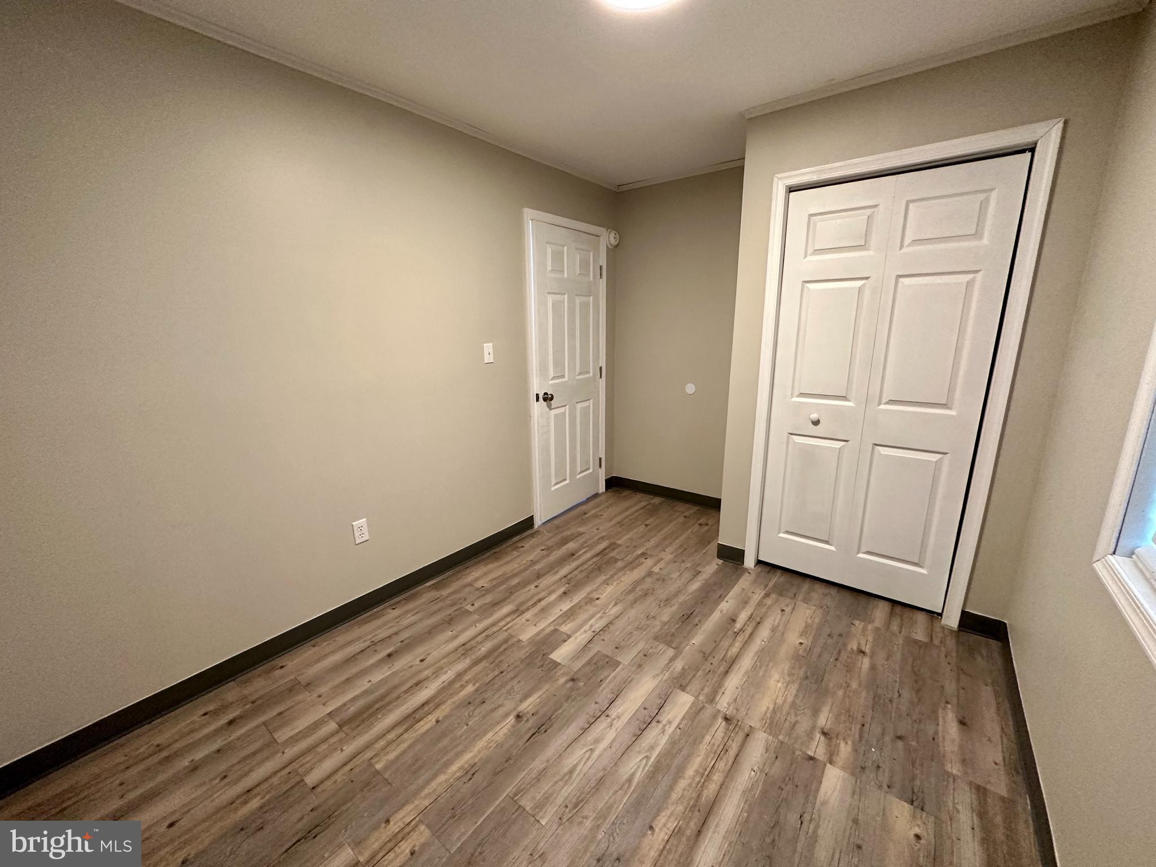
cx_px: 578
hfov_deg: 102.1
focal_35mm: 14
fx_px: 468
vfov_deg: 85.7
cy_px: 434
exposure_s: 1/60
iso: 320
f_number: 2.2
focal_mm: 2.22
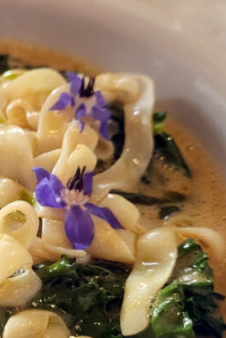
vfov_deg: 29.1
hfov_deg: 18.6
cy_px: 213
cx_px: -51
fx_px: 649
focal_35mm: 69
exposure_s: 1/100
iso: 320
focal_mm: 5.4
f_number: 1.8
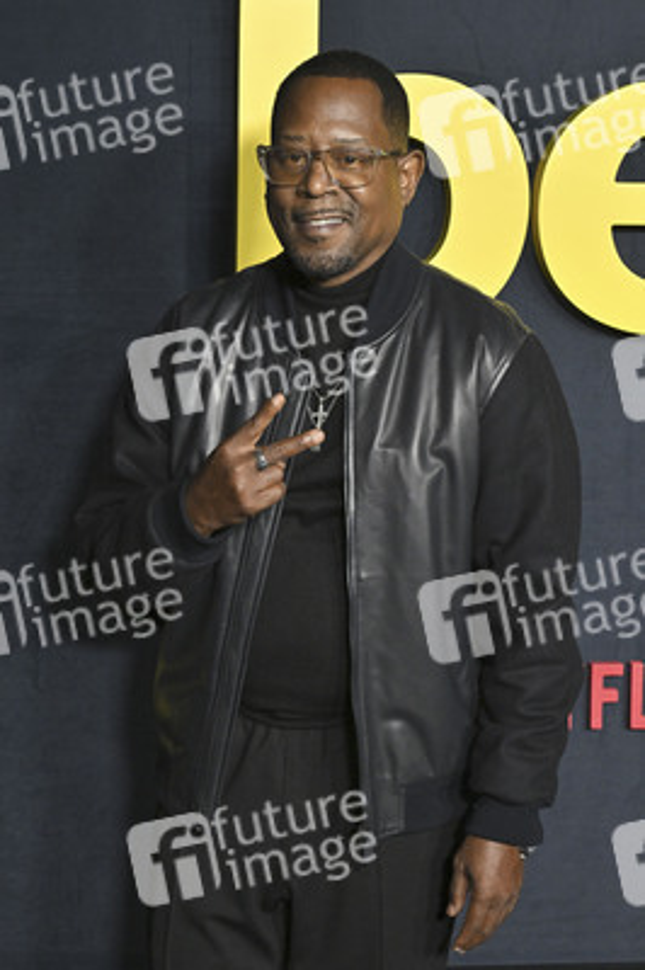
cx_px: 322
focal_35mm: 71
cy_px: 485
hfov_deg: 19.2
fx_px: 1911
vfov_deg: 28.5
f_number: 5.6
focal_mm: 71
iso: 2500
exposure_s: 1/320
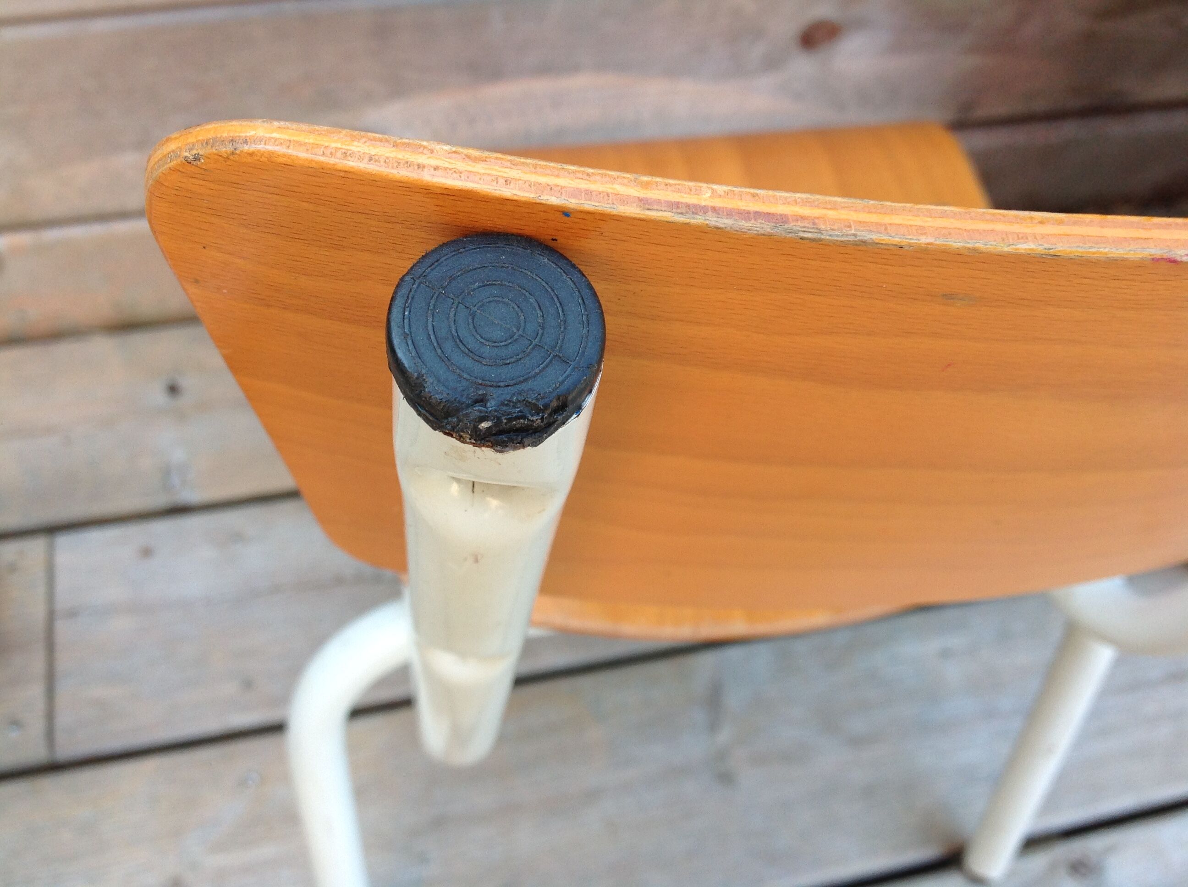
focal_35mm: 35
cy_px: 444
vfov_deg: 40.6
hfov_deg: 52.7
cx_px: 594
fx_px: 1199
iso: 64
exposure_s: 1/120
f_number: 2.4
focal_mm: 4.28
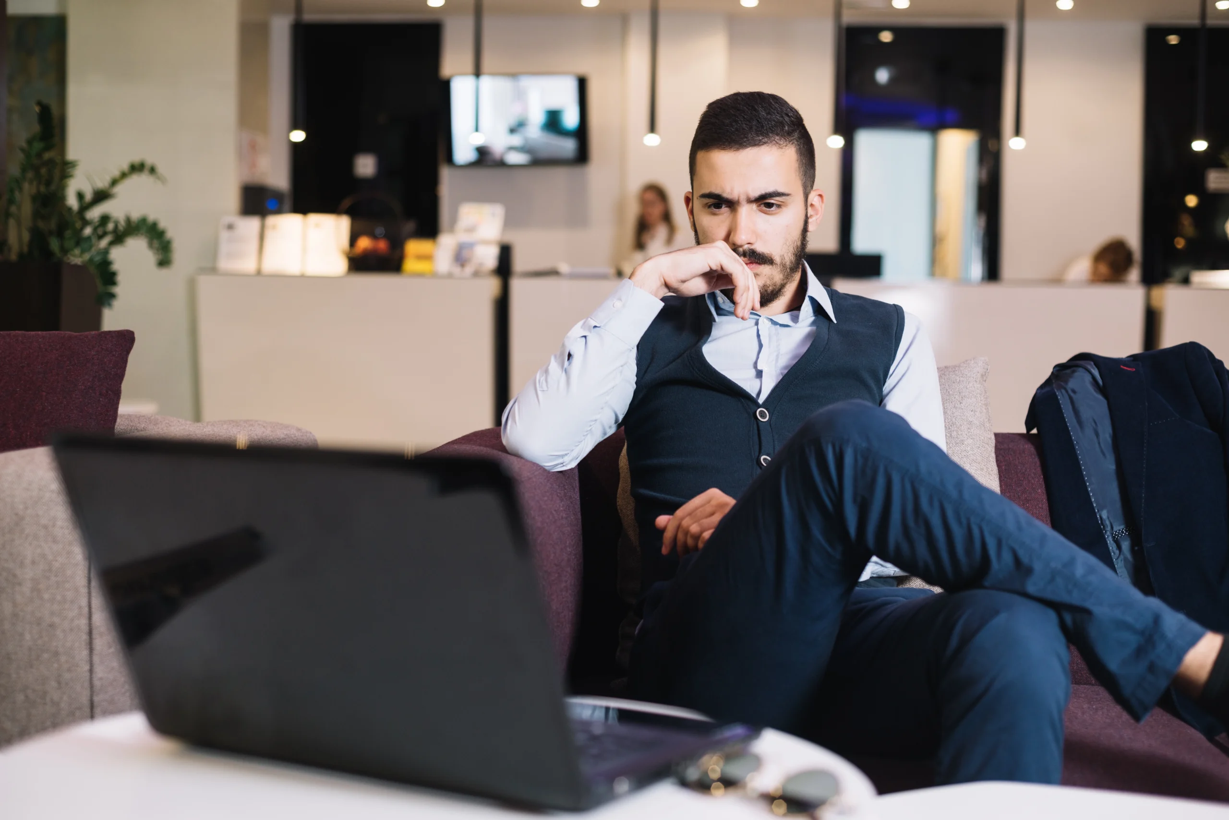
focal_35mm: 50
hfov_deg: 39.6
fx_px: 1708
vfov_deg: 27.0
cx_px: 614
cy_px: 410
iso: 200
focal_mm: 50
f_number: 2.8
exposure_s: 1/60
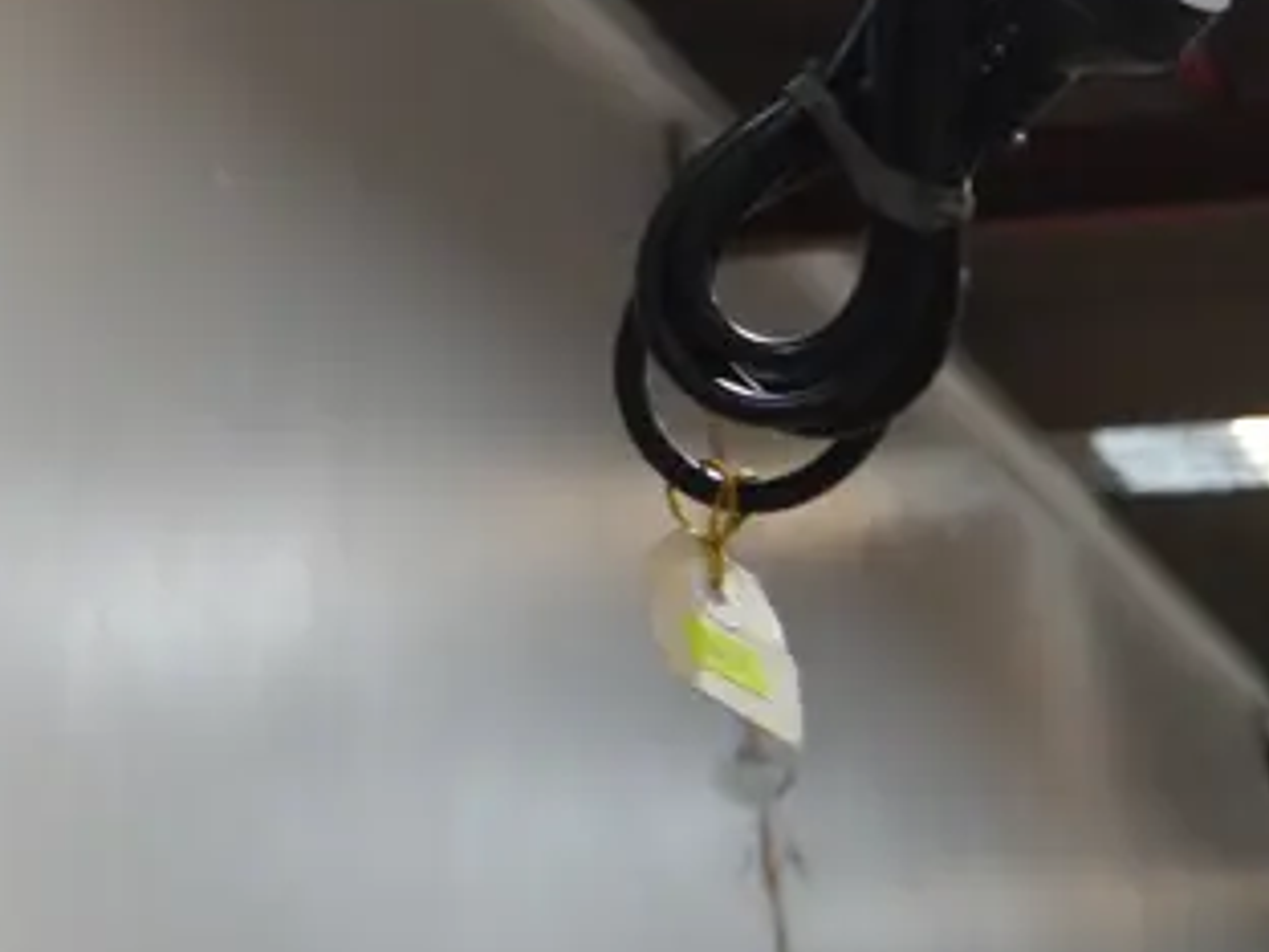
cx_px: -545
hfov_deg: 19.1
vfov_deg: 14.8
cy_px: -515
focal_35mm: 92
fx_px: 3373
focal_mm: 14
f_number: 3.5
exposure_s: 1/60
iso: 400
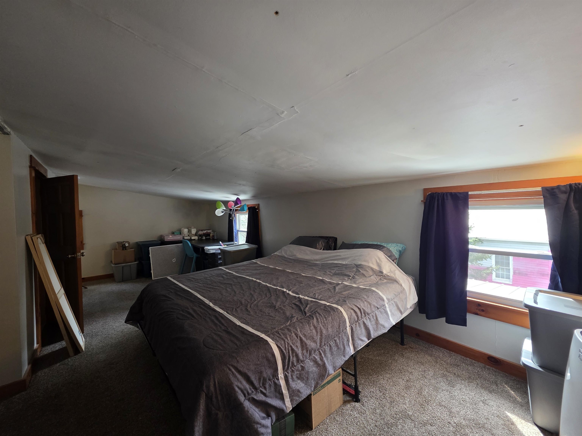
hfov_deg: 106.2
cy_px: 218
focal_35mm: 13
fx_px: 219
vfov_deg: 89.9
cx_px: 291
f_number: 1.9
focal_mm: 2.2
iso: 200
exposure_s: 1/60
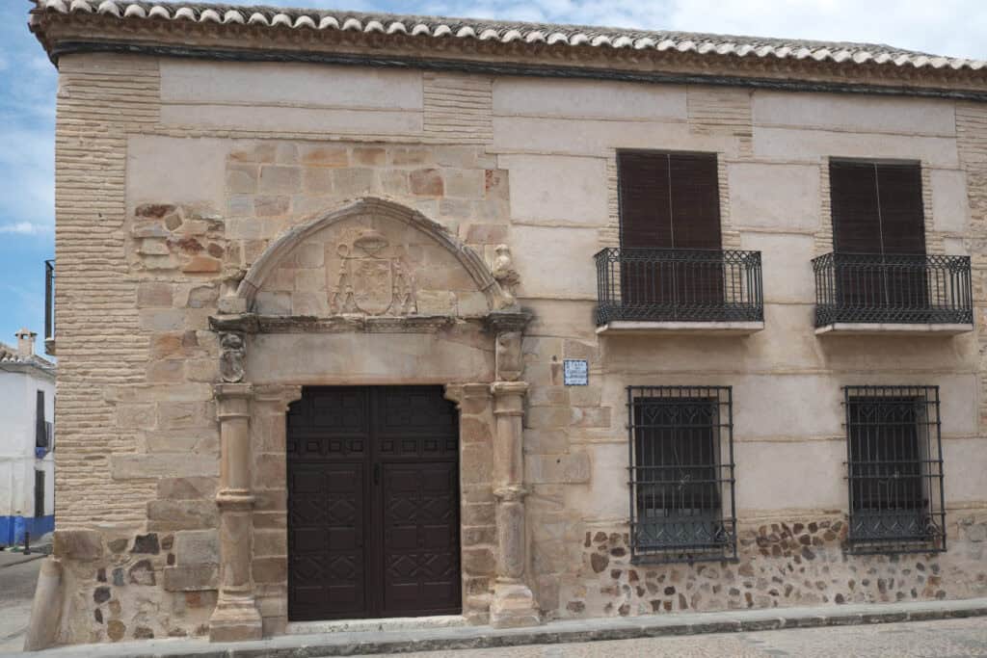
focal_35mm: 38
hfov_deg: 50.7
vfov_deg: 35.1
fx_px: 1042
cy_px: 329
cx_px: 494
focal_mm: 25.4
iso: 200
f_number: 9
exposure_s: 1/280
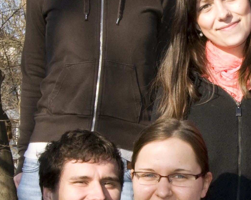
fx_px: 1641
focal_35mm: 221
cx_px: 262
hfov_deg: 8.7
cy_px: 155
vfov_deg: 7.0
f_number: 16
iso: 500
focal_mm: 38
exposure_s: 1/200
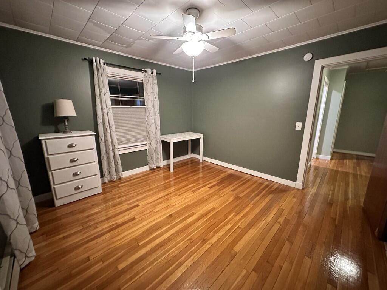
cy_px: 145
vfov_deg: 85.7
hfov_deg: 102.1
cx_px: 194
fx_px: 157
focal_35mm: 14
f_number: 2.2
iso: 1250
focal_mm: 2.22
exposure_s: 1/40
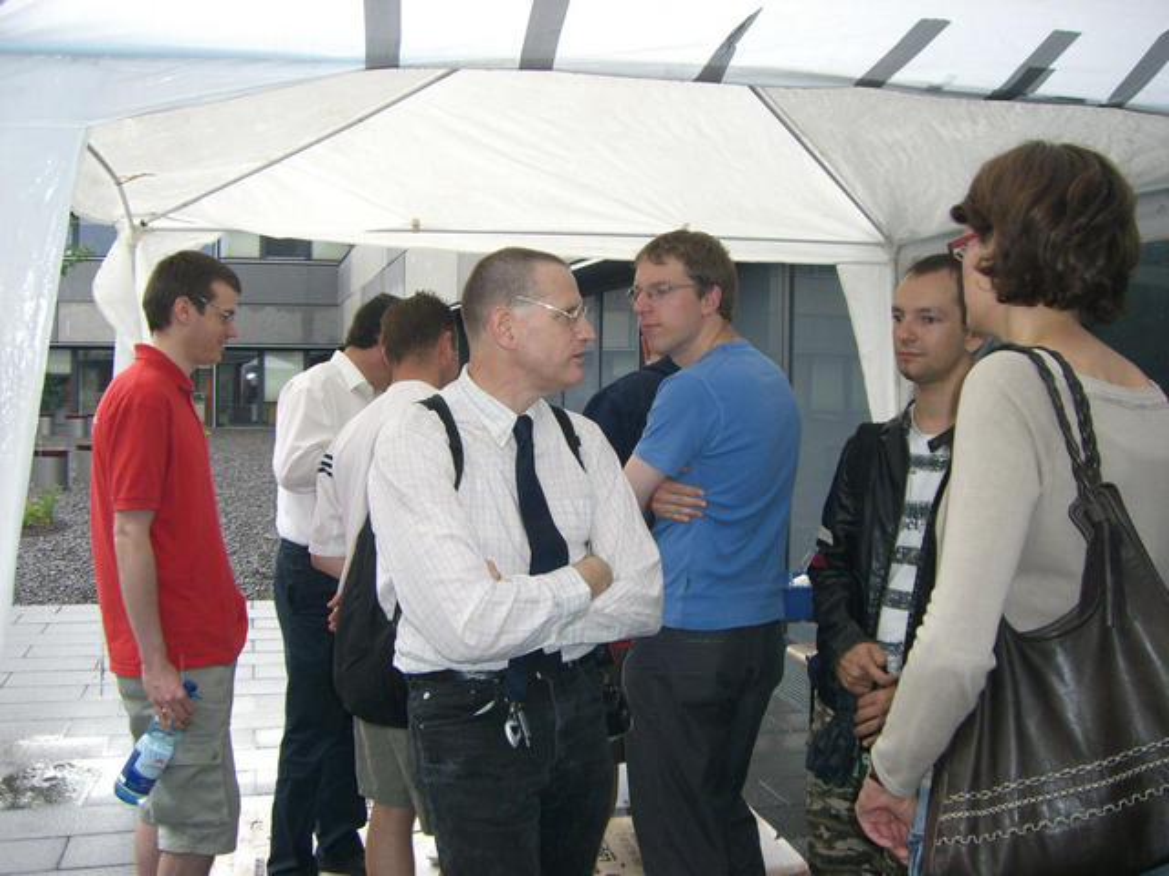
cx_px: 584
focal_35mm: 38
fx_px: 1283
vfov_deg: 37.7
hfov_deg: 49.0
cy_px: 438
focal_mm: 6.2
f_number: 2.7
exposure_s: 1/60
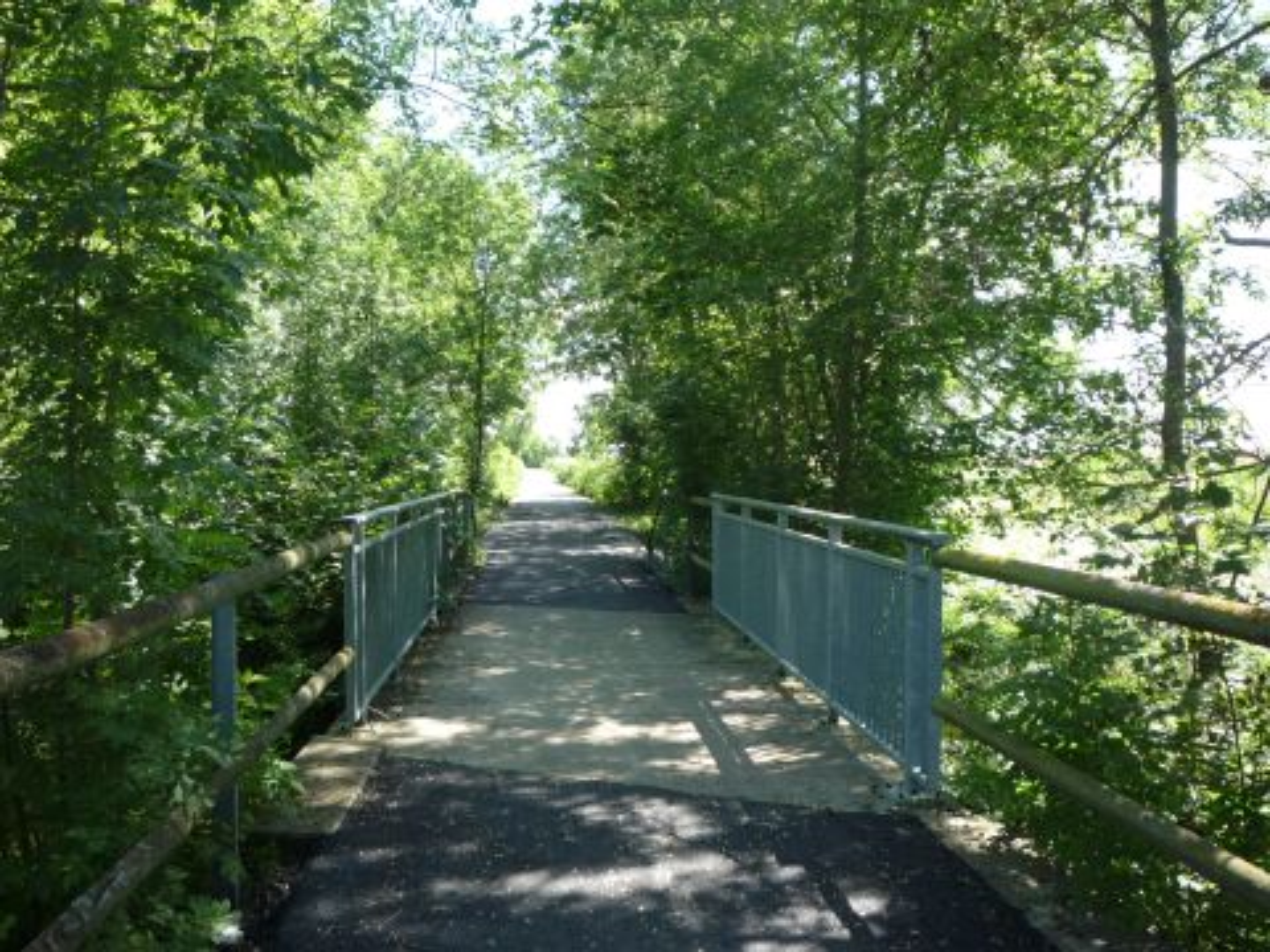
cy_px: 476
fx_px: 1174
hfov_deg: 56.8
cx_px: 635
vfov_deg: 44.2
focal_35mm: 32
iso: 100
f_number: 4
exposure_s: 1/125
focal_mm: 5.2
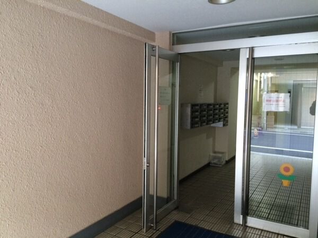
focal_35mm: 29
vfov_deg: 48.2
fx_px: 266
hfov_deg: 61.7
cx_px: 159
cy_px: 119
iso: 200
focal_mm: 4.15
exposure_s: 1/30
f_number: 2.2
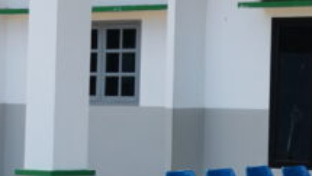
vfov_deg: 5.0
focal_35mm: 240
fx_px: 1986
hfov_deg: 8.7
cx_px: 543
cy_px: -27
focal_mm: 32
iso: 100
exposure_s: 1/250
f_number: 5
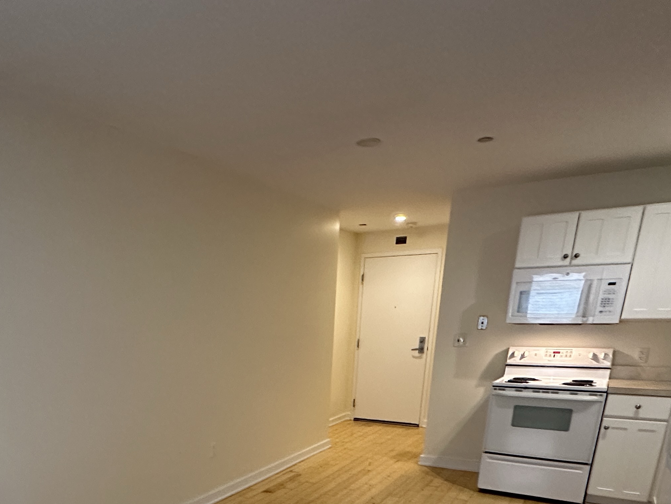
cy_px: 498
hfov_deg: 61.9
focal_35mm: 28
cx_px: 222
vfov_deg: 43.1
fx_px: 543
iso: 500
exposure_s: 1/60
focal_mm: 2.22
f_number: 2.2
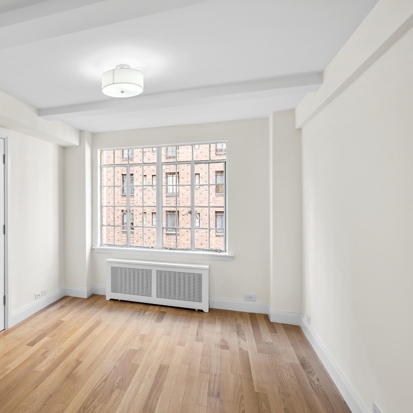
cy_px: 208
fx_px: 306
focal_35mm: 23
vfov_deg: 68.1
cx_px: 100
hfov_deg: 63.8
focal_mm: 17.5
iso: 160
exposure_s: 1/15
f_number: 7.1
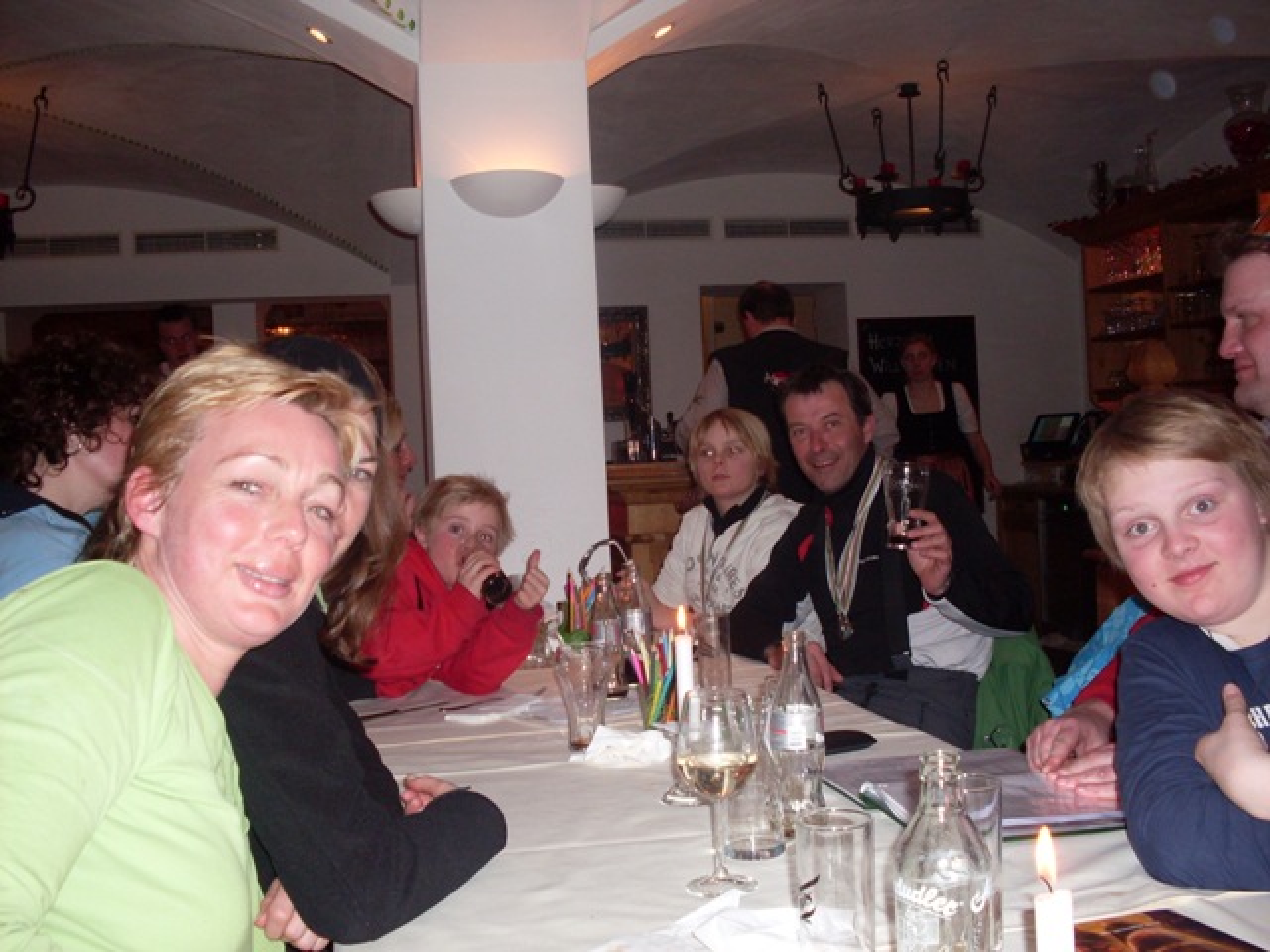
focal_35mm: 38
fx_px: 1394
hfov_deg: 49.0
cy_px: 476
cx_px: 635
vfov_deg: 37.7
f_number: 2.8
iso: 100
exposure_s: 1/45
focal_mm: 6.3
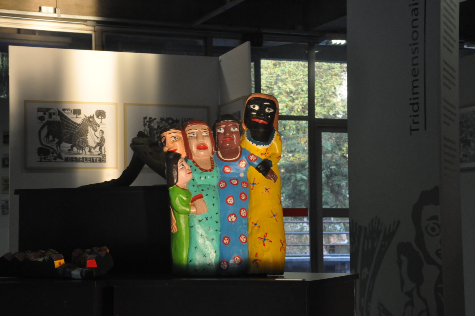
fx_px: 1146
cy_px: 158
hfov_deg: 23.4
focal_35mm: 87
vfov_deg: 15.7
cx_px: 238
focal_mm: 58
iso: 2000
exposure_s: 1/60
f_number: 13
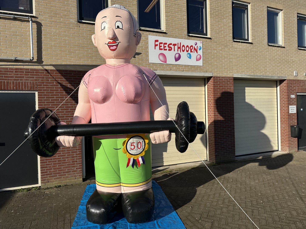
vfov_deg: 56.8
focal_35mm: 24
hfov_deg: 71.6
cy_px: 114
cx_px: 153
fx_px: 212
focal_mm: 6.86
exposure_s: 1/12048
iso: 80
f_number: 1.78
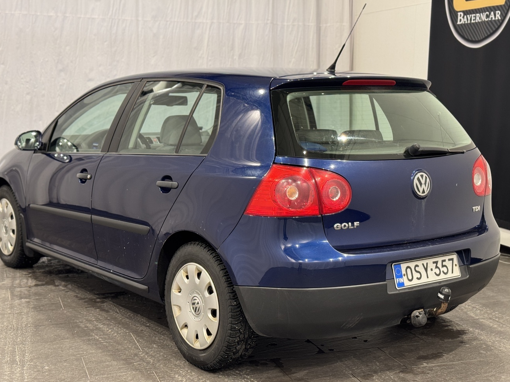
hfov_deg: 36.2
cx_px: 253
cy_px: 193
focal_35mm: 53
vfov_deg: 27.5
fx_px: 781
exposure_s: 1/50
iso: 80
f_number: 1.78
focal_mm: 6.76
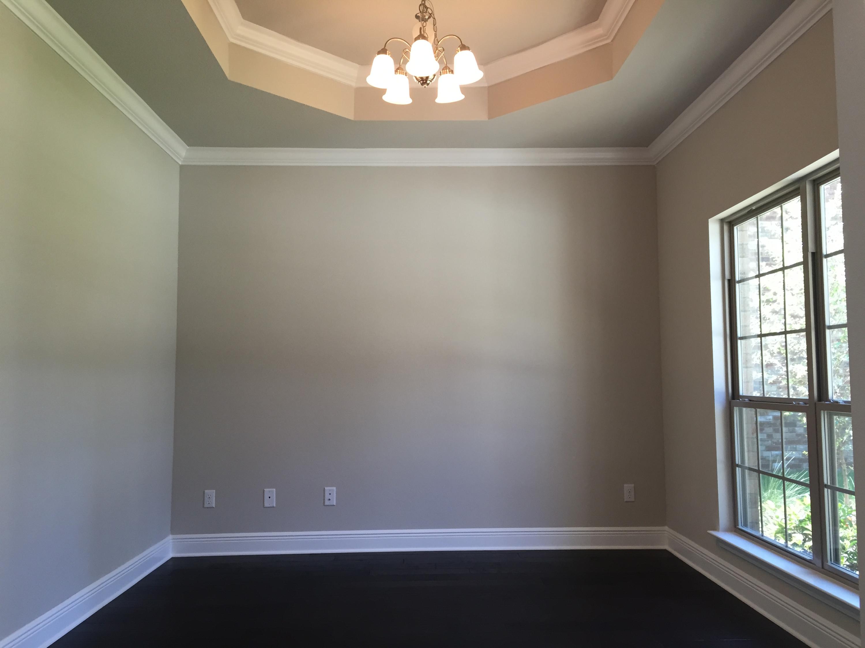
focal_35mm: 29
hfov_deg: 61.7
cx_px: 432
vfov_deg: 48.2
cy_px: 324
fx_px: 725
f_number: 2.2
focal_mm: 4.15
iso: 32
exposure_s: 1/30
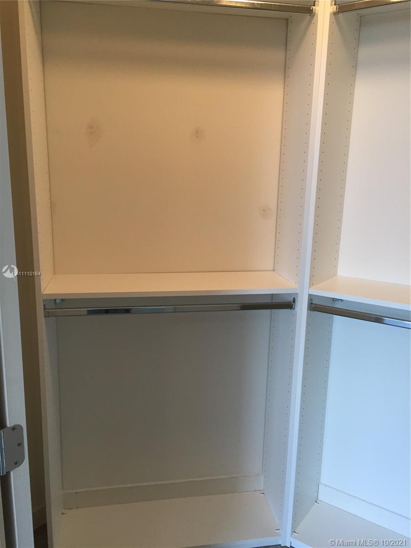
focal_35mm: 29
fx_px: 459
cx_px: 206
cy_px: 274
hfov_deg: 48.2
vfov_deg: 61.7
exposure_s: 1/30
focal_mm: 4.15
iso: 50
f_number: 2.2
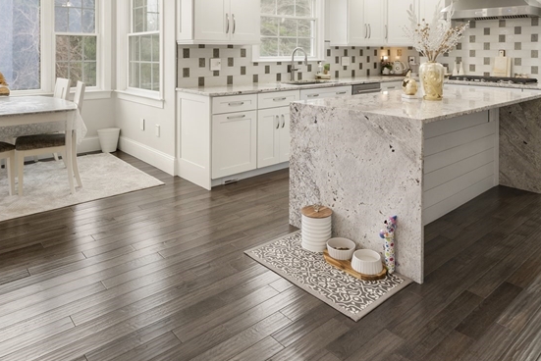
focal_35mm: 26
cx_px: 272
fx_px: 391
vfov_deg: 45.7
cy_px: 49
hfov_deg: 69.4
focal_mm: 14
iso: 320
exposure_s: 1/8
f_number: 6.3
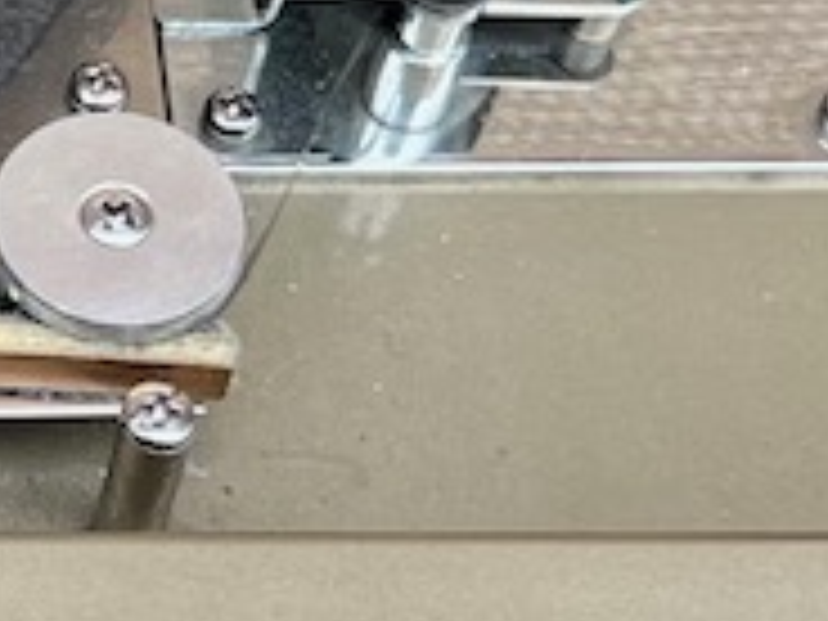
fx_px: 4329
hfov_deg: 10.4
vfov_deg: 8.2
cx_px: -531
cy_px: 189
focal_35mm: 181
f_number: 1.5
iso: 50
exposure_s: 1/121
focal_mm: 5.7
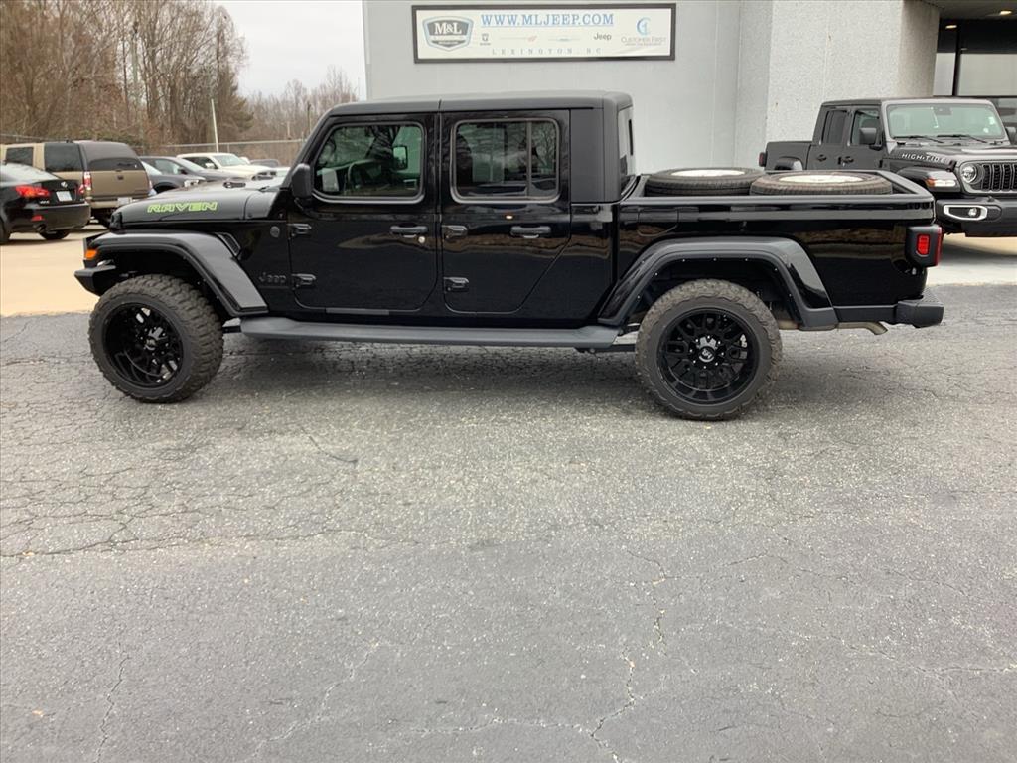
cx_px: 508
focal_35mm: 31
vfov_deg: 45.4
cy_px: 382
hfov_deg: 58.4
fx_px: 911
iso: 50
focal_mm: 3.3
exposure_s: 1/120
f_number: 2.4
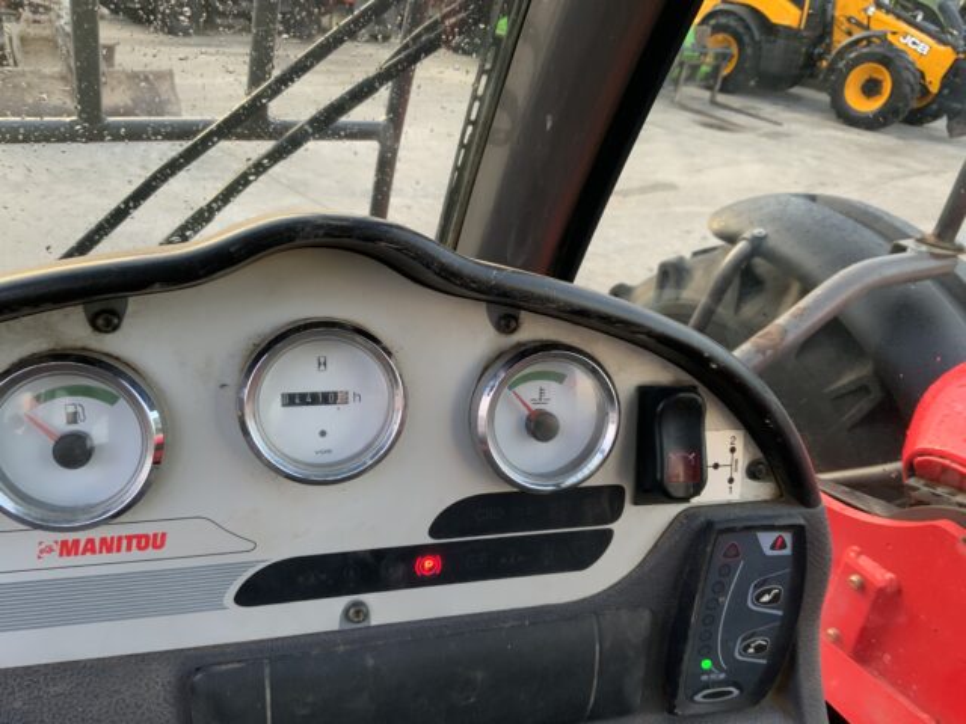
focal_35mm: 29
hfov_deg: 61.7
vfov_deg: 48.2
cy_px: 362
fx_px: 809
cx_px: 483
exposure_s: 1/60
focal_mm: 3
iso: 80
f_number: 1.8
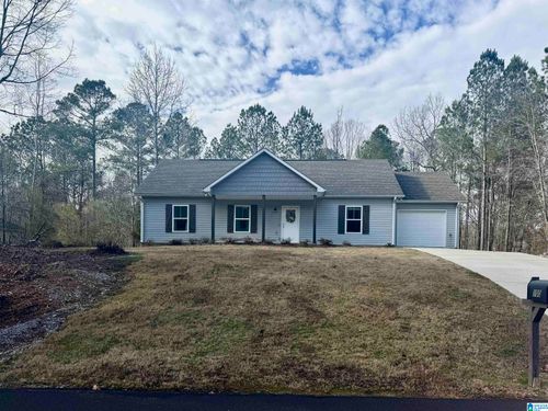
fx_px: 380
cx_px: 274
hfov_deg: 71.6
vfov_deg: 56.8
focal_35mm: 24
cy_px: 206
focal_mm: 6.76
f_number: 1.78
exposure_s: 1/4310
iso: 80
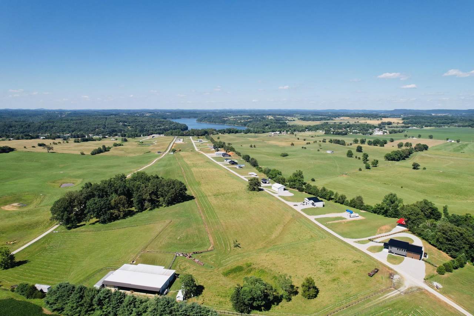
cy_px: 158
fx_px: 290
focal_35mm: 22
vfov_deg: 57.2
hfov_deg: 78.6
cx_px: 237
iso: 100
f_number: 2.8
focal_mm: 8.38
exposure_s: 1/2000
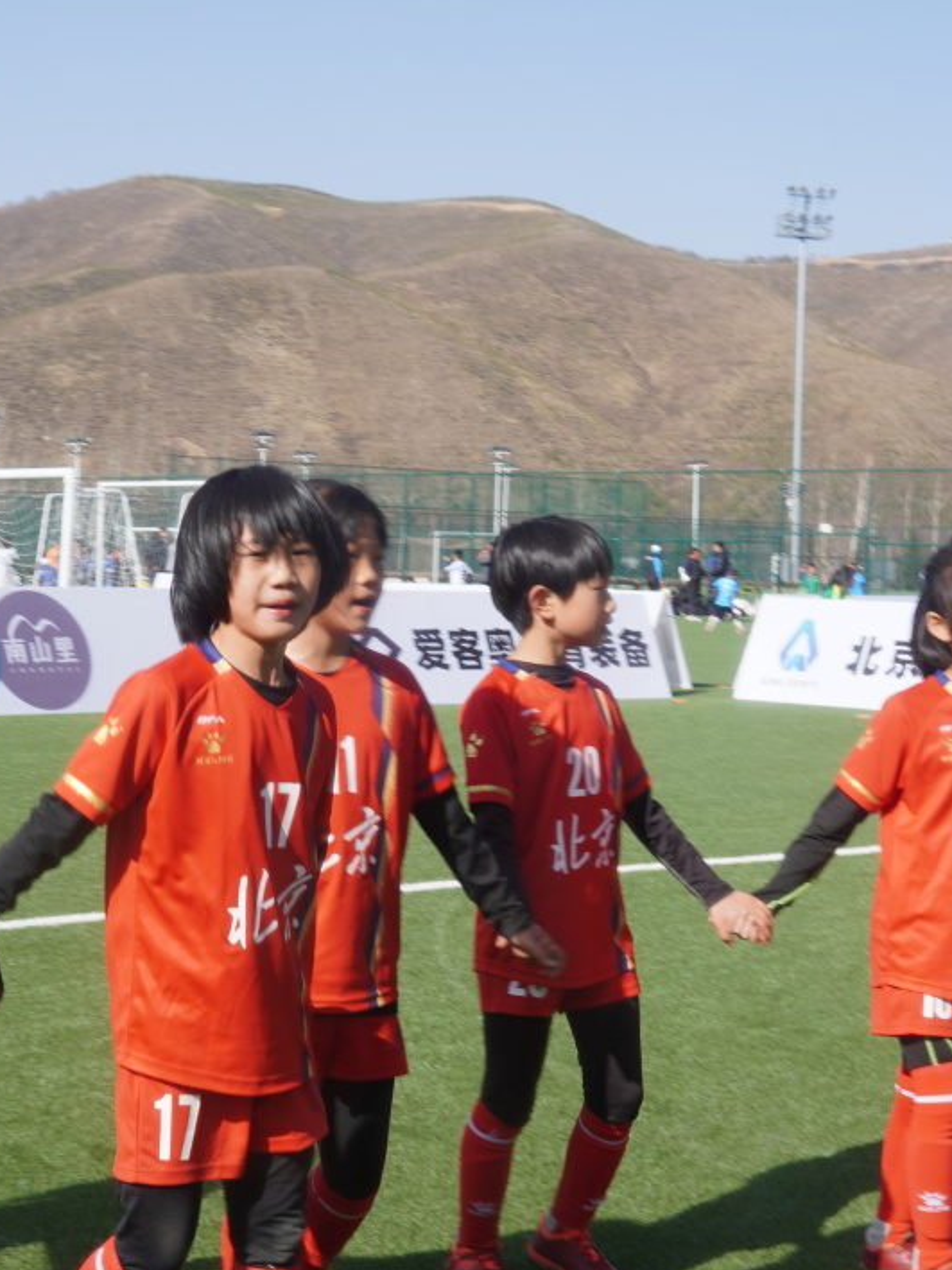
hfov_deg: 22.2
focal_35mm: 66
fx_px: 2420
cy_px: 639
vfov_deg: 29.4
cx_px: 400
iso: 100
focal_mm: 30
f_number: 16
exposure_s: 1/60
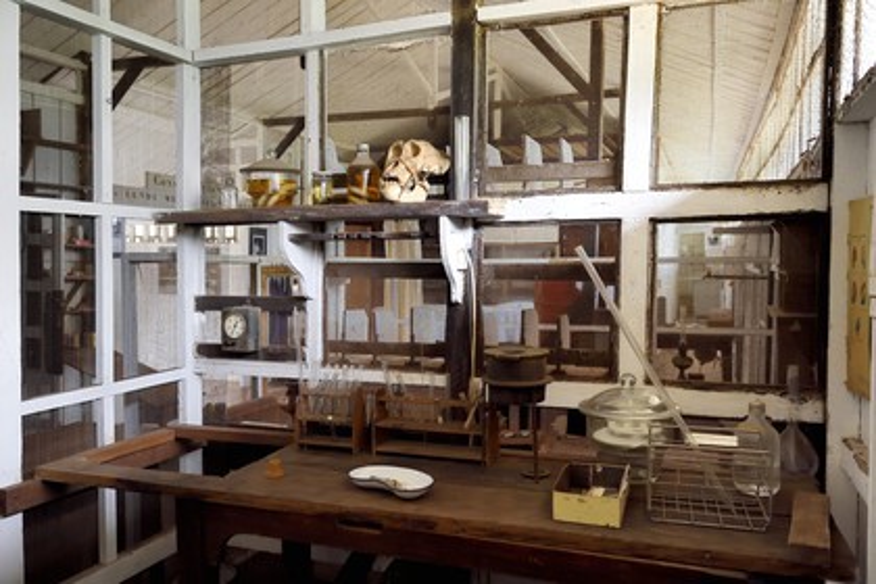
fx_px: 706
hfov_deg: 63.7
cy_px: 292
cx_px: 438
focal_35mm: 29
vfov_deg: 45.0
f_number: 5.6
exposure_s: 1/30
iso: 3200
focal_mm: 29
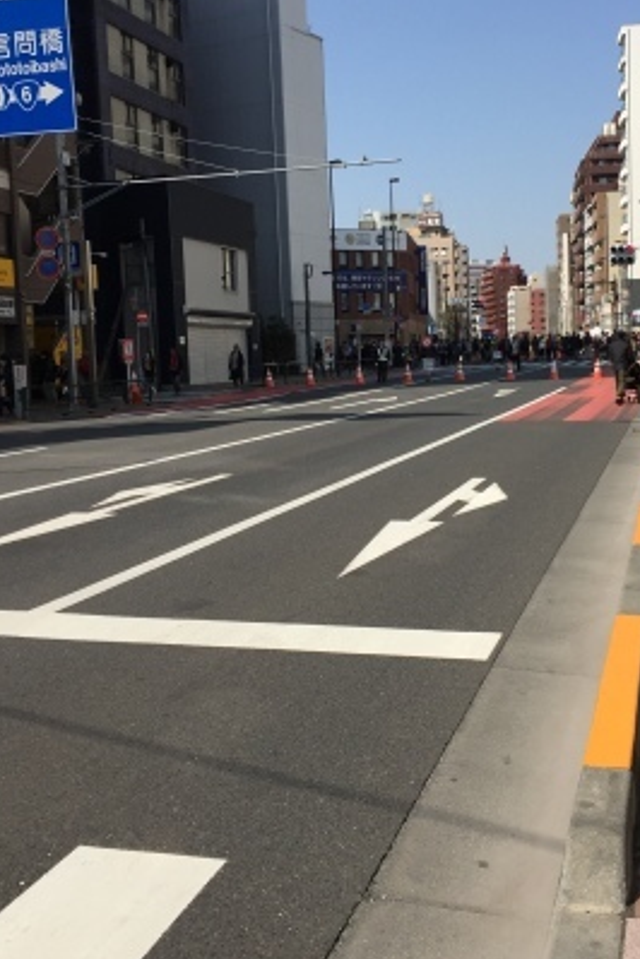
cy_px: 425
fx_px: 1067
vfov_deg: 48.4
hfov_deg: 33.2
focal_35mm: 40
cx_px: 413
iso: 32
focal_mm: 4.15
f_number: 2.2
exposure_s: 1/2639
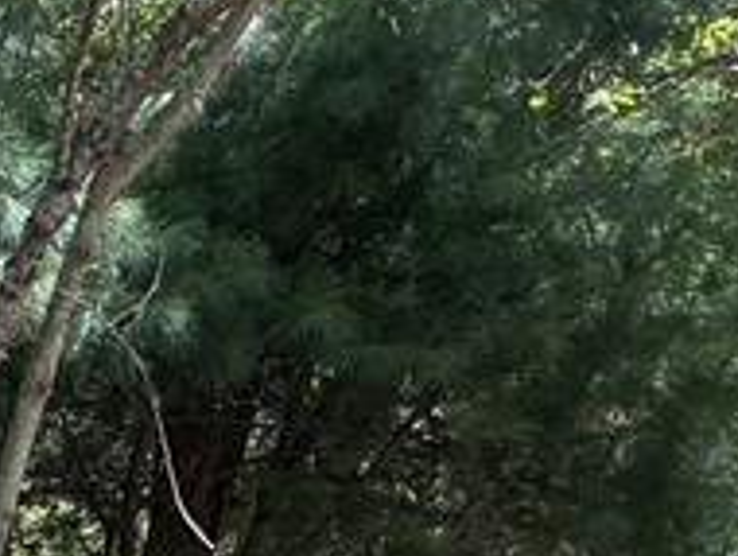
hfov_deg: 11.0
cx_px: -1227
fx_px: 2989
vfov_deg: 10.1
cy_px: 941
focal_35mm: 140
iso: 40
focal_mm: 5.96
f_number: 1.6
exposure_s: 1/244
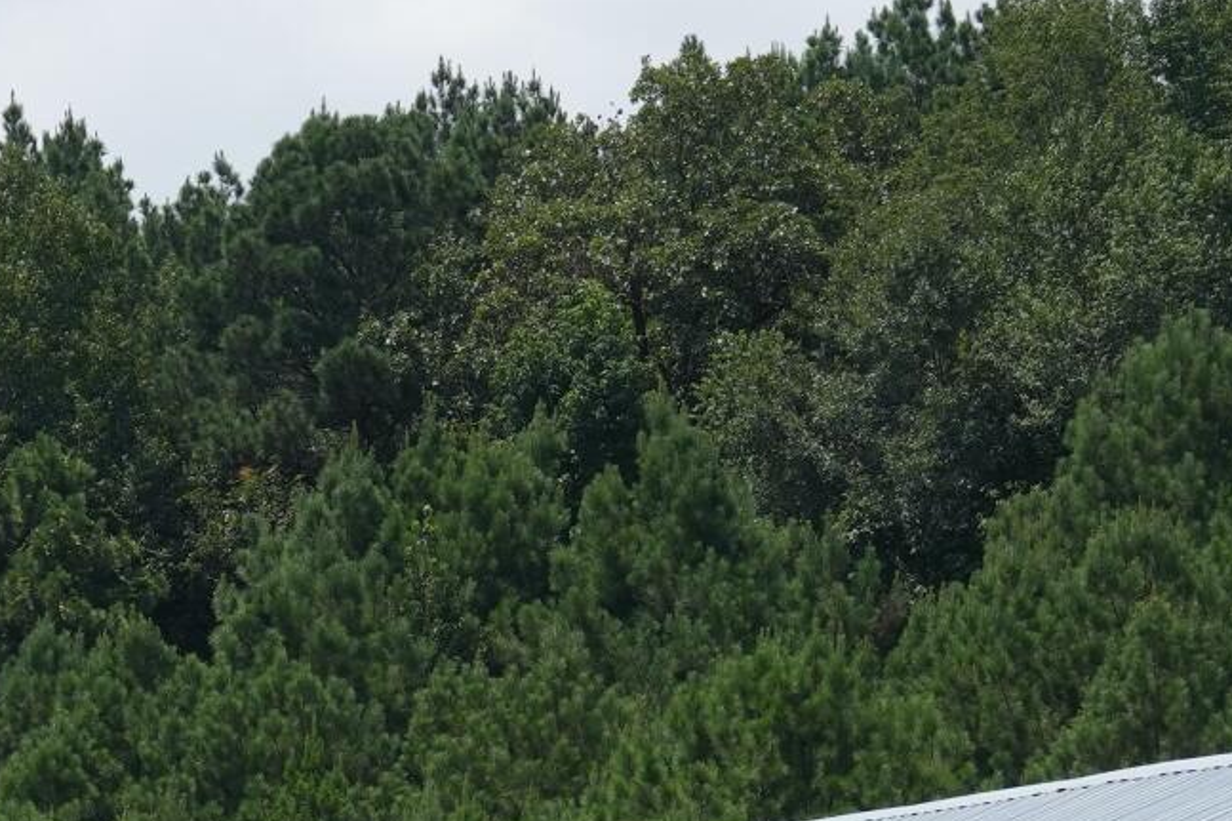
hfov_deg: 6.6
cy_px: 1592
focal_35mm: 306
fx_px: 10469
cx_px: -609
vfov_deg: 4.4
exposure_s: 1/800
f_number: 8
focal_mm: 66
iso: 320
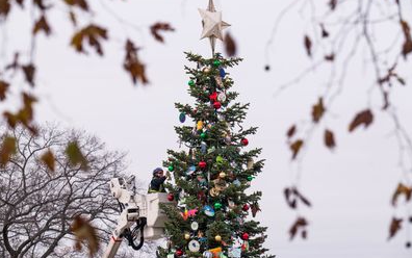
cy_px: 126
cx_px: 206
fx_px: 2382
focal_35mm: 212
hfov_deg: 9.9
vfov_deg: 6.2
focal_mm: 206
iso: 400
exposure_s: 1/400
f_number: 5.6
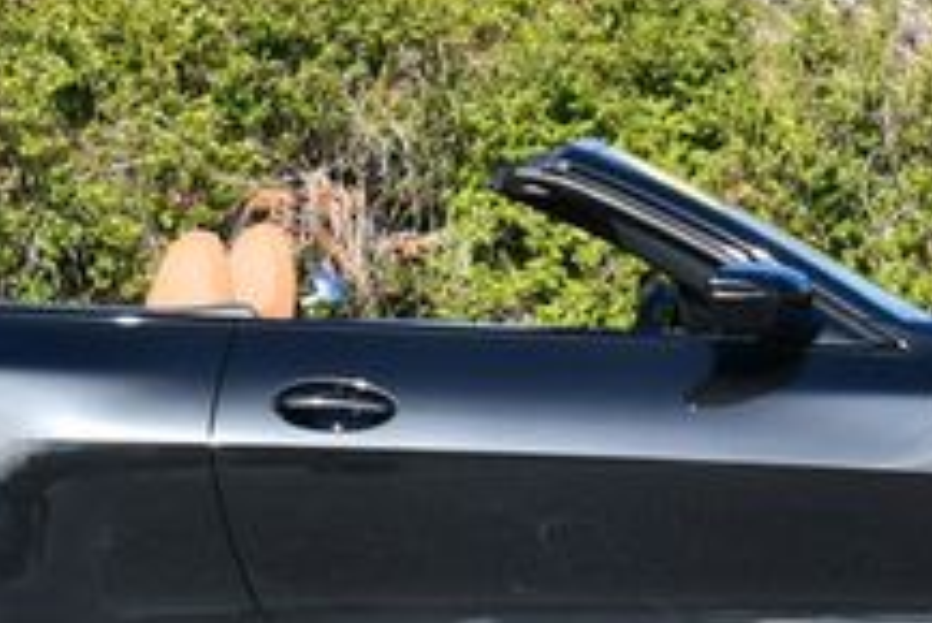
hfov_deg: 10.2
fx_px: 5207
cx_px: 468
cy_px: 137
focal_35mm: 201
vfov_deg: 6.8
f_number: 8
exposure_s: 1/250
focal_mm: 34
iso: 140
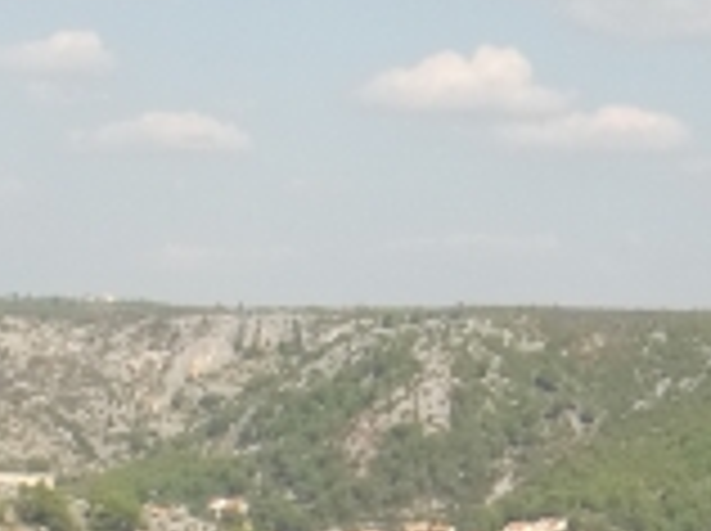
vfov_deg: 7.6
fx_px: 3958
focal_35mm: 193
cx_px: 234
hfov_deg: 10.3
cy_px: 774
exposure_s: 1/200
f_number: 8.9
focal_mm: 6.66
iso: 100
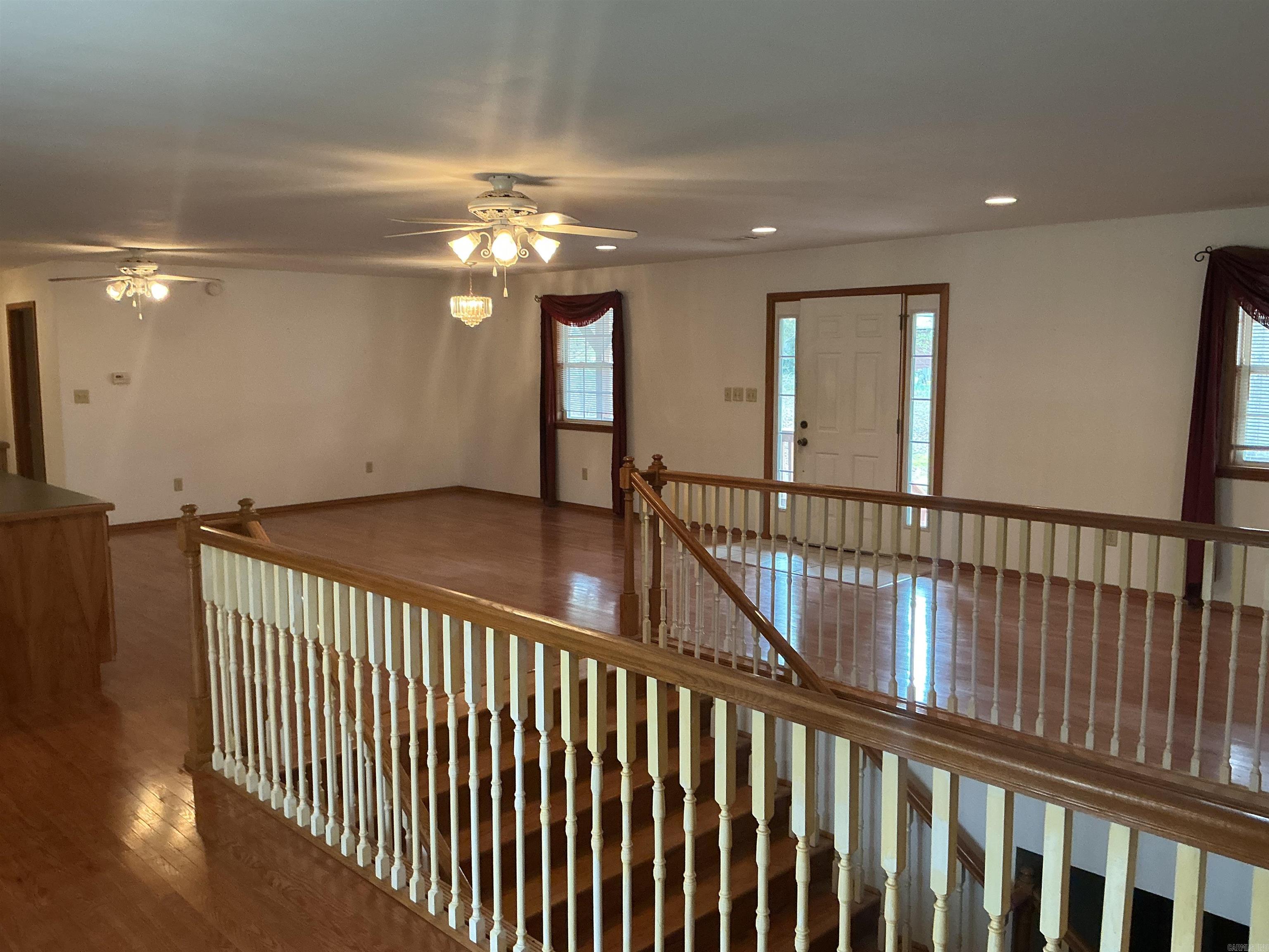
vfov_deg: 48.2
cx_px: 634
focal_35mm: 29
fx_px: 1063
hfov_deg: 61.7
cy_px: 476
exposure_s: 1/60
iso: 160
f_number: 1.8
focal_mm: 3
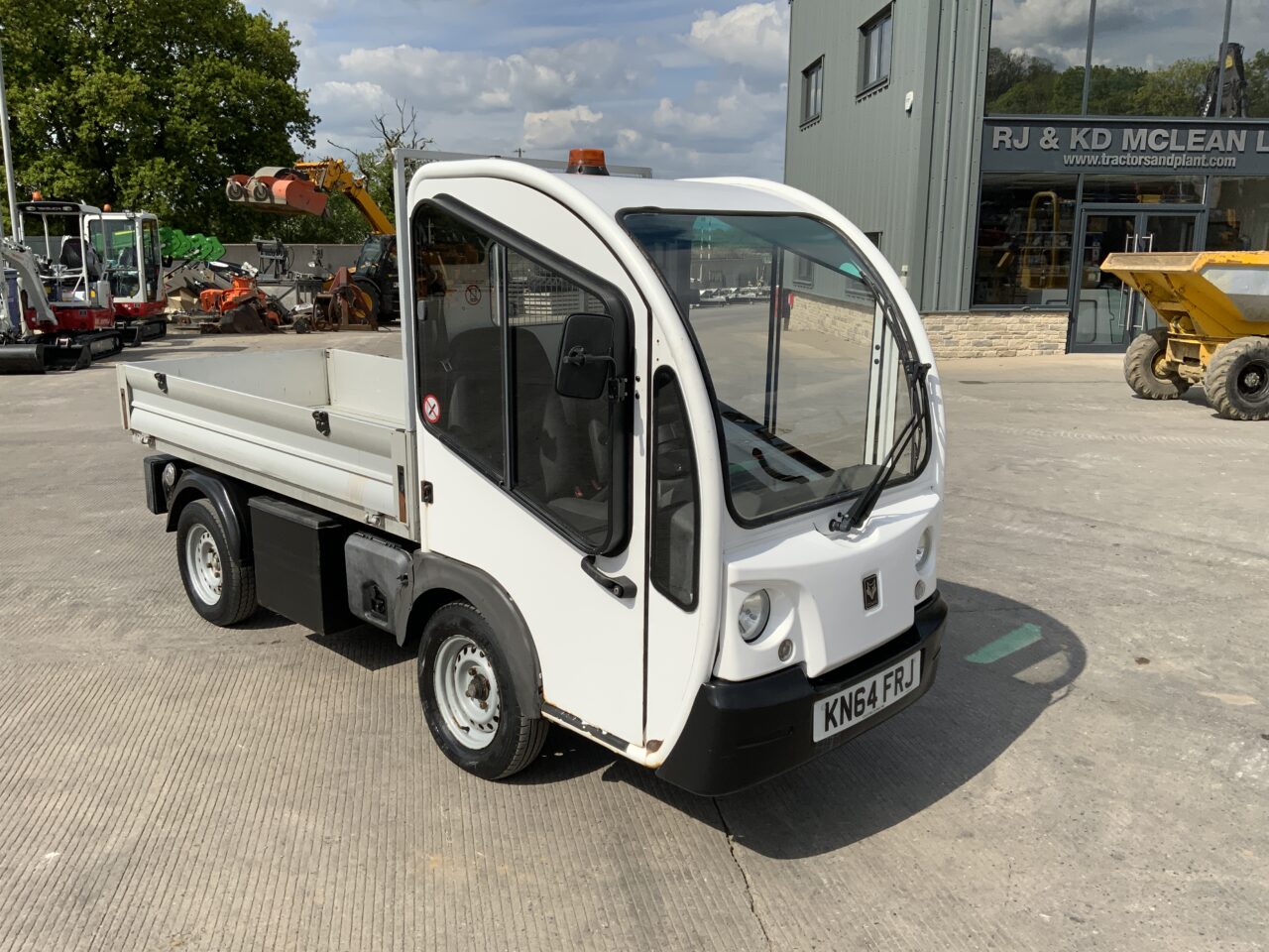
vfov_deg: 48.2
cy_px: 476
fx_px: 1063
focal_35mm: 29
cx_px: 634
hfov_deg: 61.7
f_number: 1.8
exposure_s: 1/3322
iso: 20
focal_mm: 3
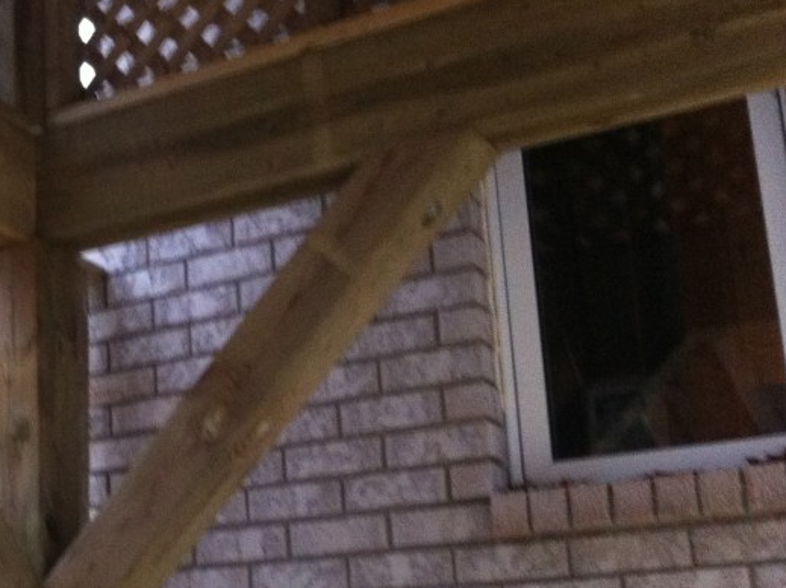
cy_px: 380
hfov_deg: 26.8
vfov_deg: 21.2
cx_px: 14
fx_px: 1565
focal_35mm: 69
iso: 320
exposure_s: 1/15
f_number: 2.8
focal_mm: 3.85
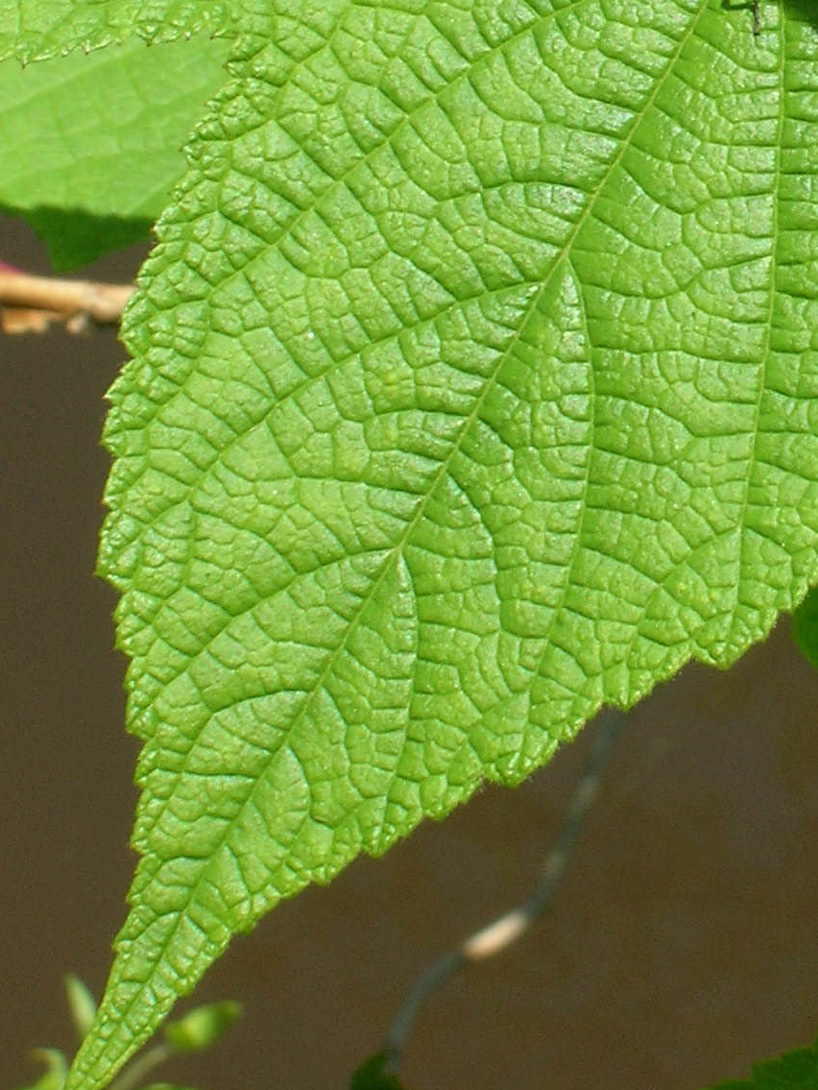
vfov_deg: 8.7
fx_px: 7117
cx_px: 773
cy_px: -45
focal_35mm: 226
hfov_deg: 6.6
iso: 50
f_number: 8.1
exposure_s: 1/108
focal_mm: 16.4
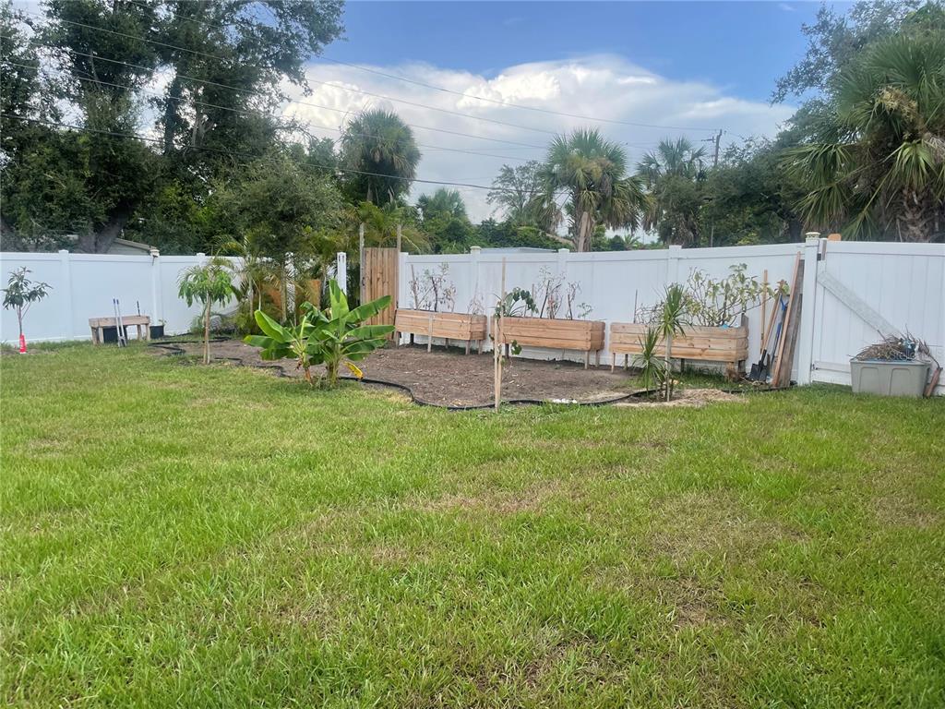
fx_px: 710
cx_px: 472
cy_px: 354
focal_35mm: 26
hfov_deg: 67.3
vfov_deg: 53.1
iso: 32
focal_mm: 4.2
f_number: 1.6
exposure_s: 1/997
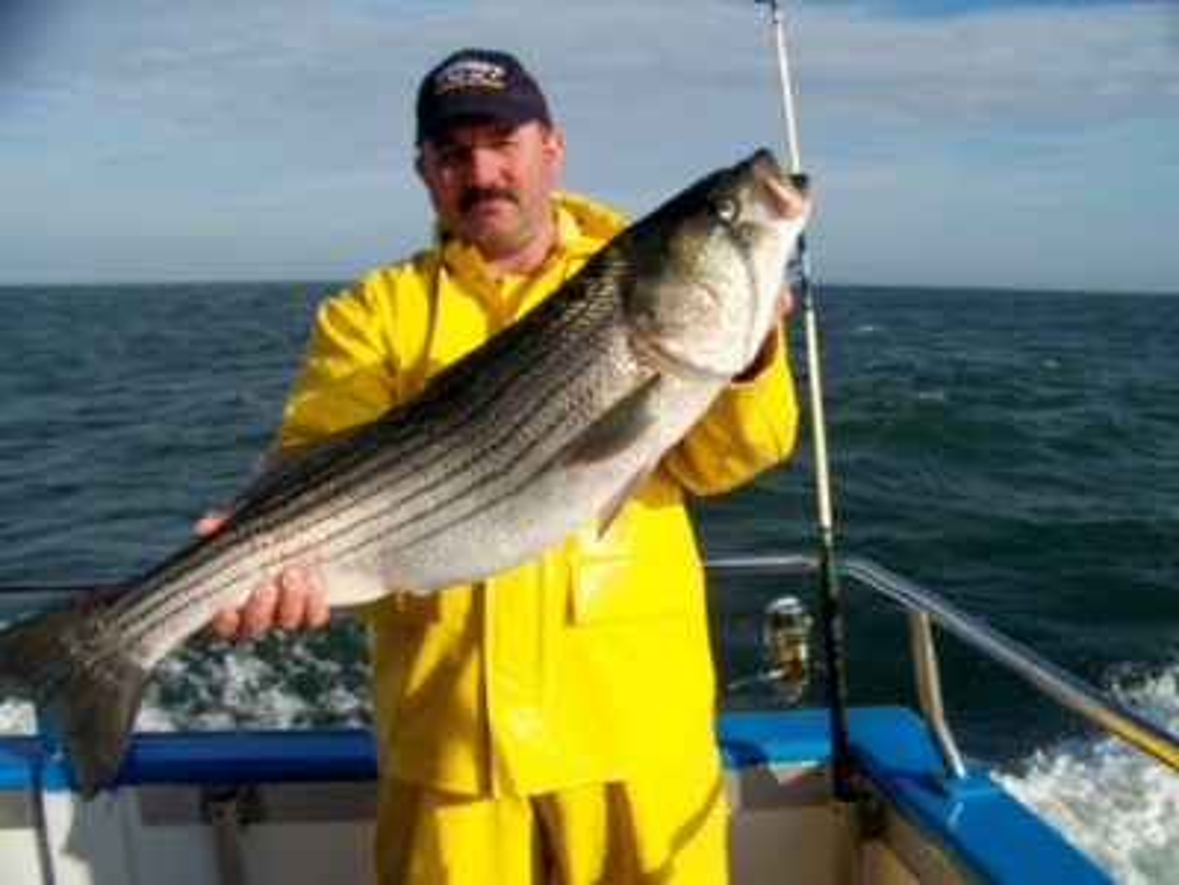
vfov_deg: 39.7
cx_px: 590
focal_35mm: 36
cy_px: 442
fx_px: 1226
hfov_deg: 51.4
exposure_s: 1/640
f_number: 4
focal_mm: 5.85
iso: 64
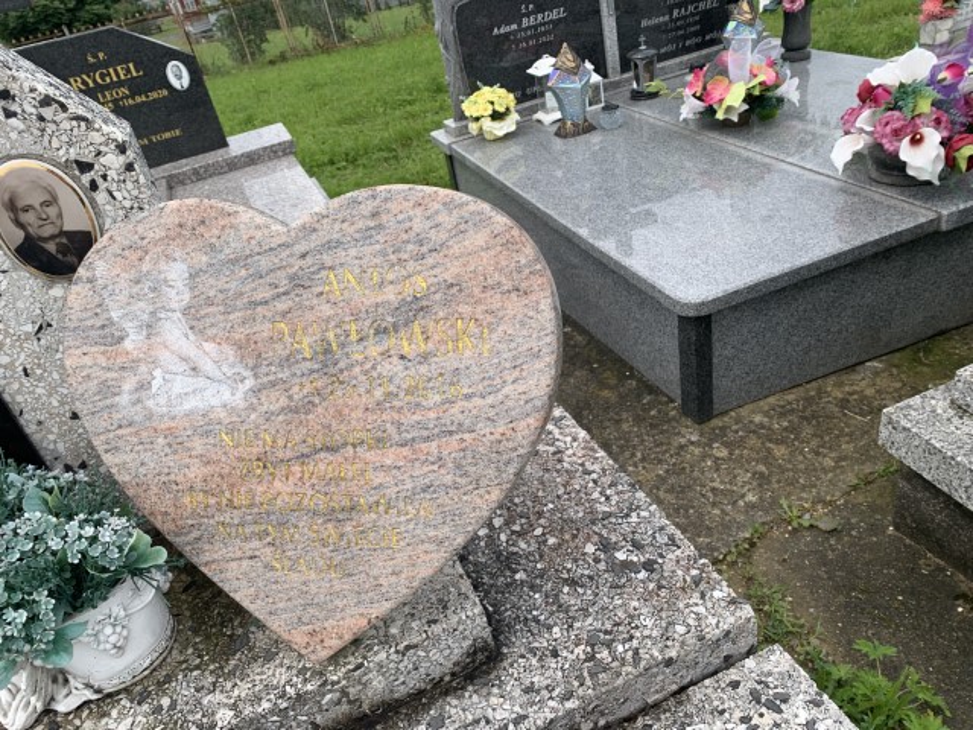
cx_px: 486
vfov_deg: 53.1
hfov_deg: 67.3
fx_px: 731
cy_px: 365
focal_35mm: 26
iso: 25
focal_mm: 4.25
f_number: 1.8
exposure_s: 1/1536
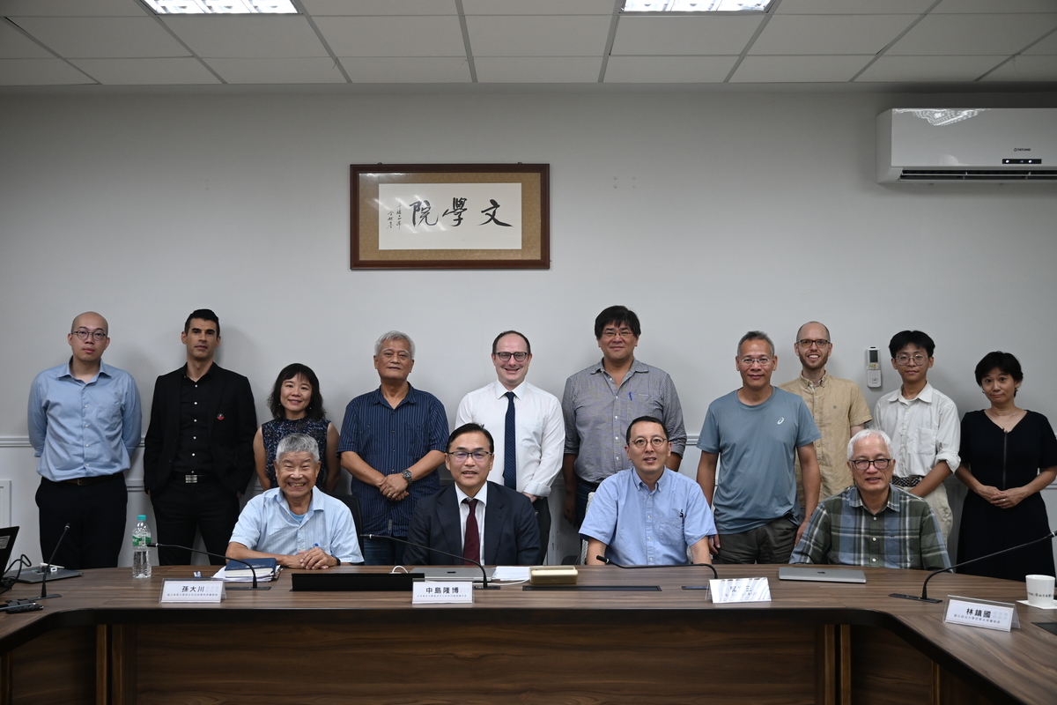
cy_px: 352
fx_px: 1145
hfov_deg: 49.6
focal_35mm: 39
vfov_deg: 34.2
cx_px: 528
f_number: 3.8
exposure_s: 1/125
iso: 640
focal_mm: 26
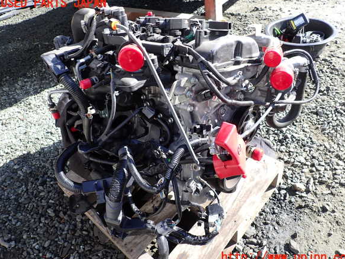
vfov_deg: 53.1
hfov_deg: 67.3
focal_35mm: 26
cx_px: 177
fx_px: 259
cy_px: 130
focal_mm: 4.5
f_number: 2.8
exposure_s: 1/200
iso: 100
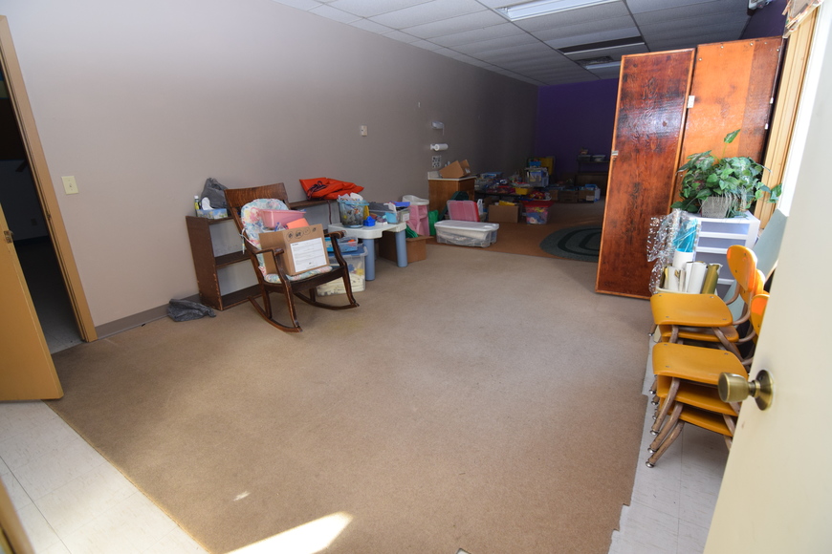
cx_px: 416
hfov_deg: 95.0
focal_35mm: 16
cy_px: 277
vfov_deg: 72.1
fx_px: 381
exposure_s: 1/100
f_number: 5
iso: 800
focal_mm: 11
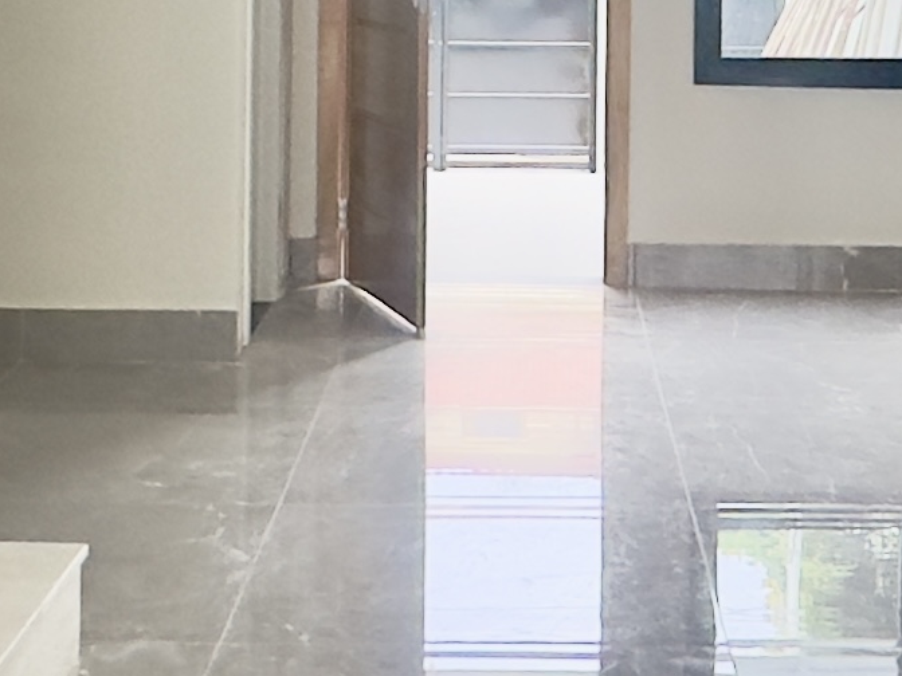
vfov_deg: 17.0
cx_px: 545
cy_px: -78
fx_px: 2189
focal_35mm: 84
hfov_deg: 23.2
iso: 250
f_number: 2.2
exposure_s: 1/99
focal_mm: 2.22
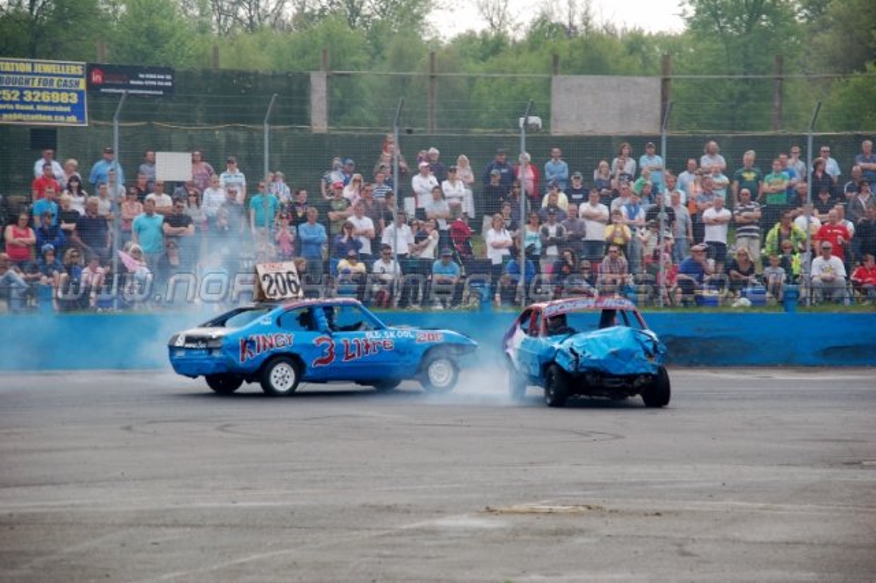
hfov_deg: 14.4
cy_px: 292
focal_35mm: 142
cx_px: 438
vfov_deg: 9.6
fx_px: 3466
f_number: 5.6
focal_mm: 95
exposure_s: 1/500
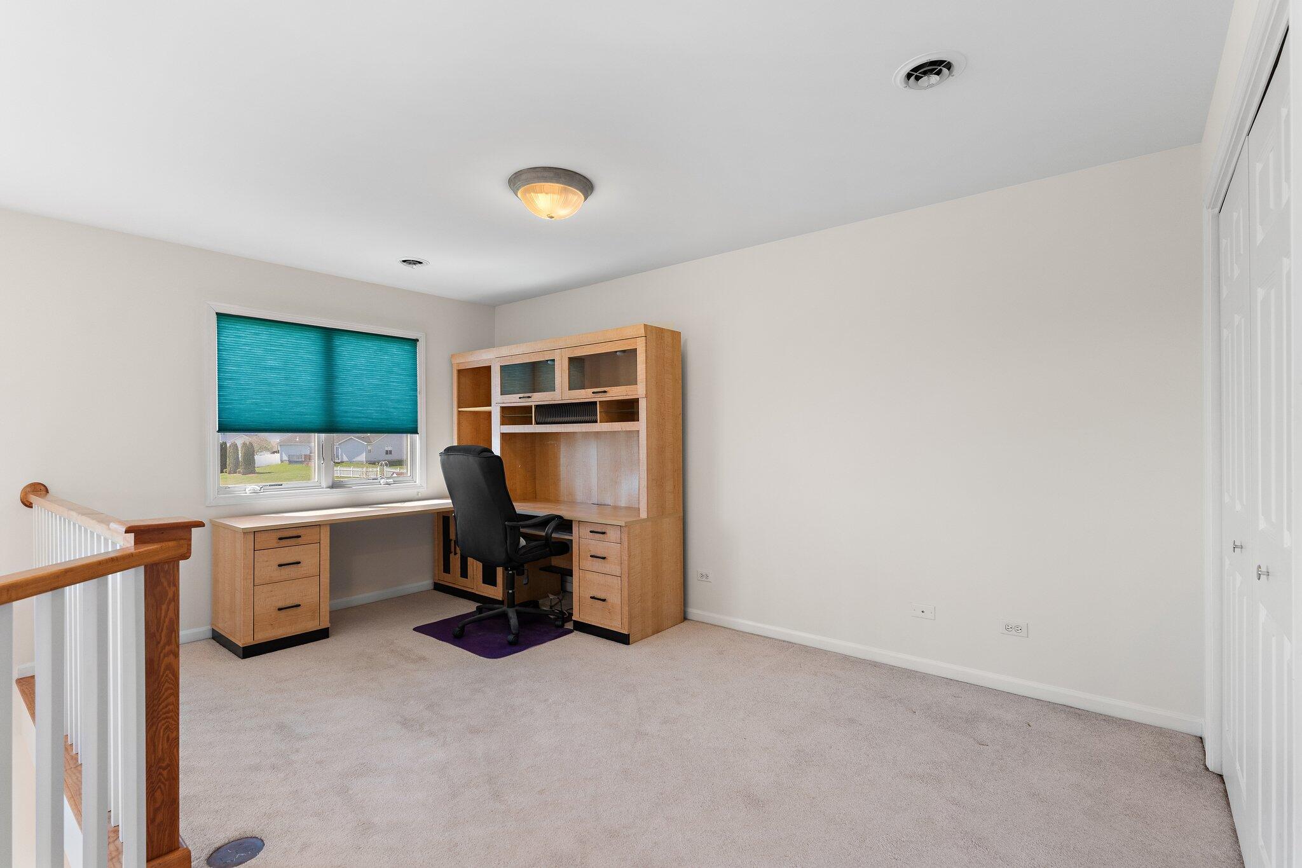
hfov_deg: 96.7
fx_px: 579
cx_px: 651
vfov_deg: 73.7
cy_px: 434
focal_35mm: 16
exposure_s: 1/15
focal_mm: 16
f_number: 5.6
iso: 1000
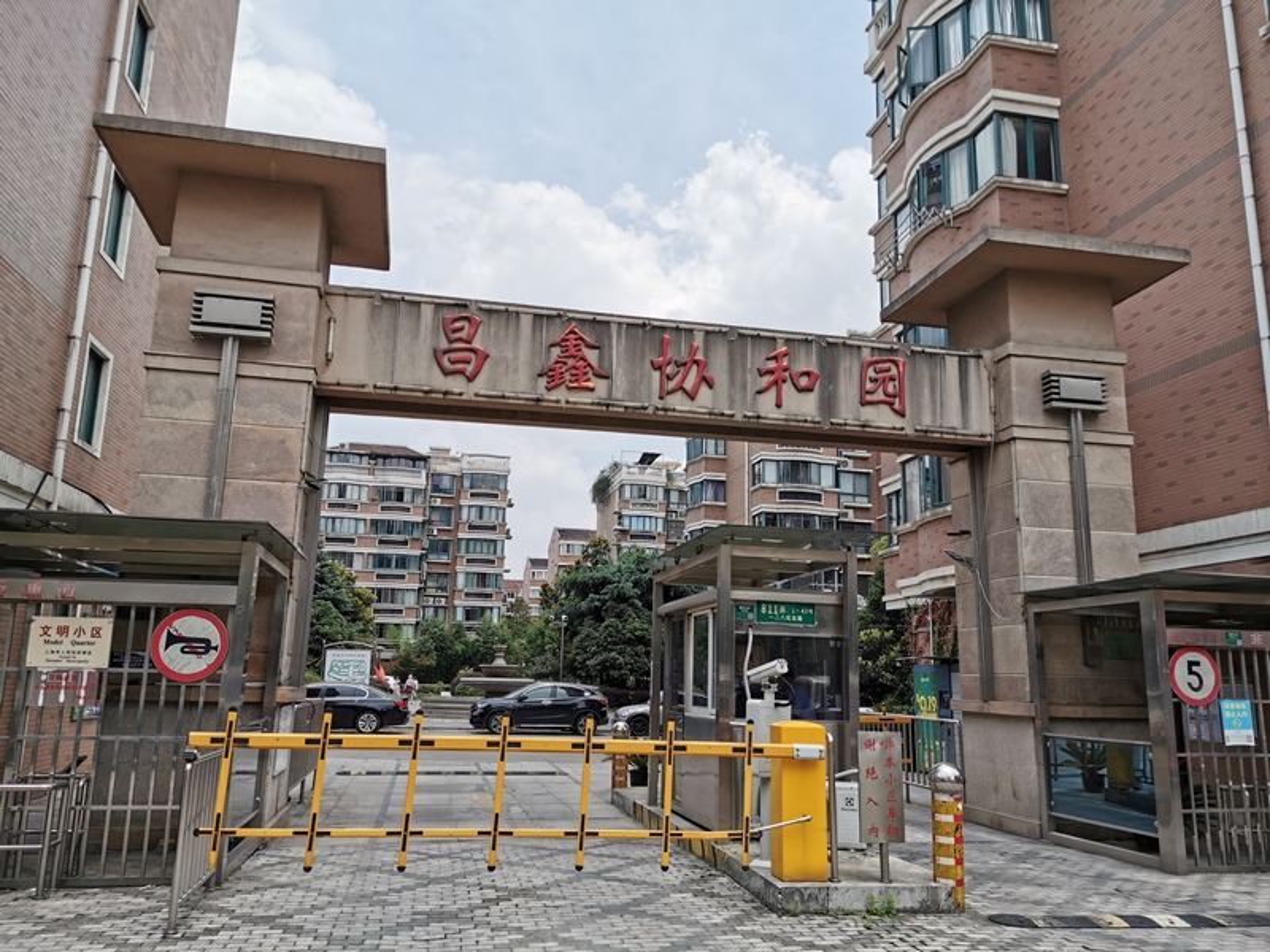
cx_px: 635
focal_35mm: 27
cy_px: 476
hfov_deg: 65.3
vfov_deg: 51.4
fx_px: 991
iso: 50
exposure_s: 1/3650
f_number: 1.6
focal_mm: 5.56
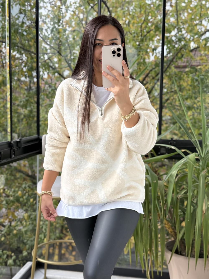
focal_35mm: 48
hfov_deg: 30.3
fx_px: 386
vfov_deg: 39.7
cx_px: 104
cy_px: 140
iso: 80
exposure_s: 1/458
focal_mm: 6.76
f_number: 1.78
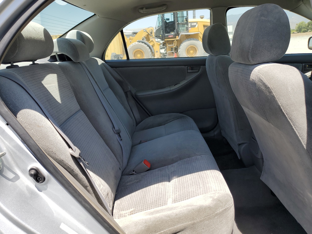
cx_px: 156
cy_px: 117
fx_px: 234
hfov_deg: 67.3
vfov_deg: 53.1
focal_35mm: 26
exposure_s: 1/1250
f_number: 1.5
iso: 50
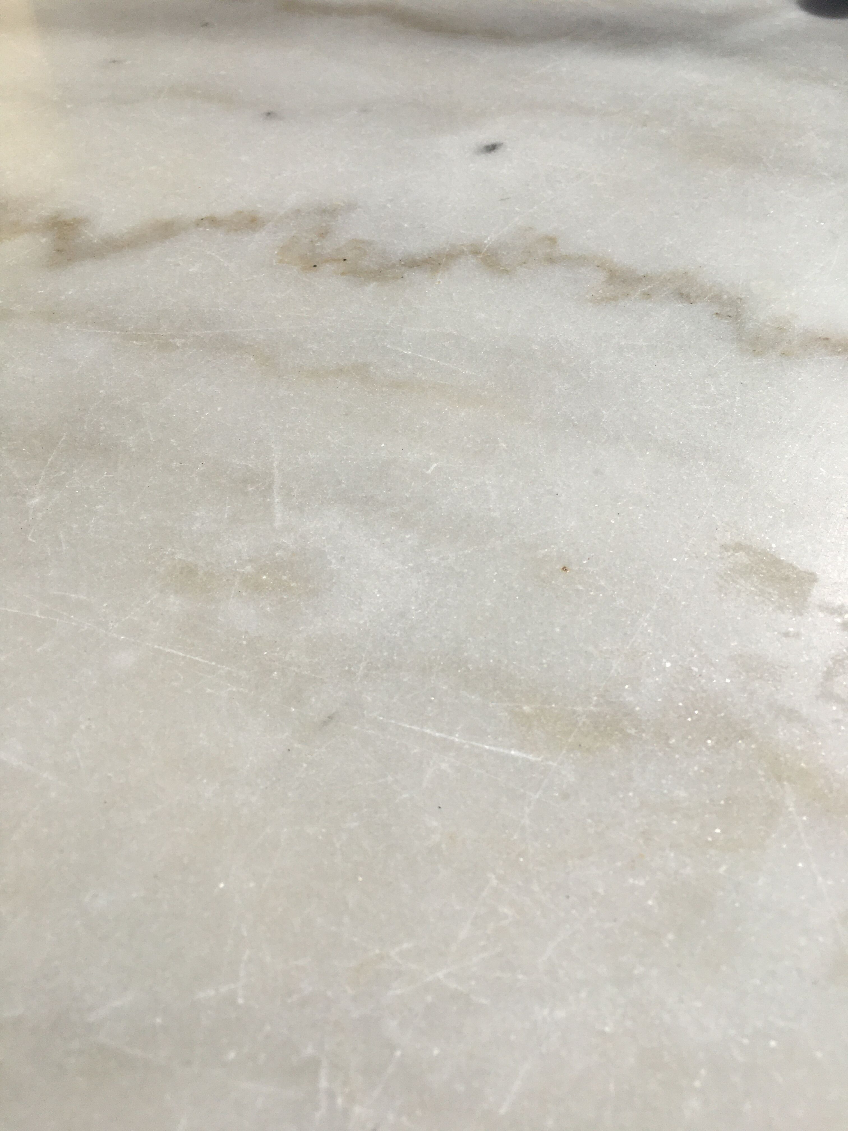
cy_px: 566
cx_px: 424
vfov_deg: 61.7
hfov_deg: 48.2
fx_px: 947
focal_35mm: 29
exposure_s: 1/6410
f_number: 2.2
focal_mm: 4.15
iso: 25
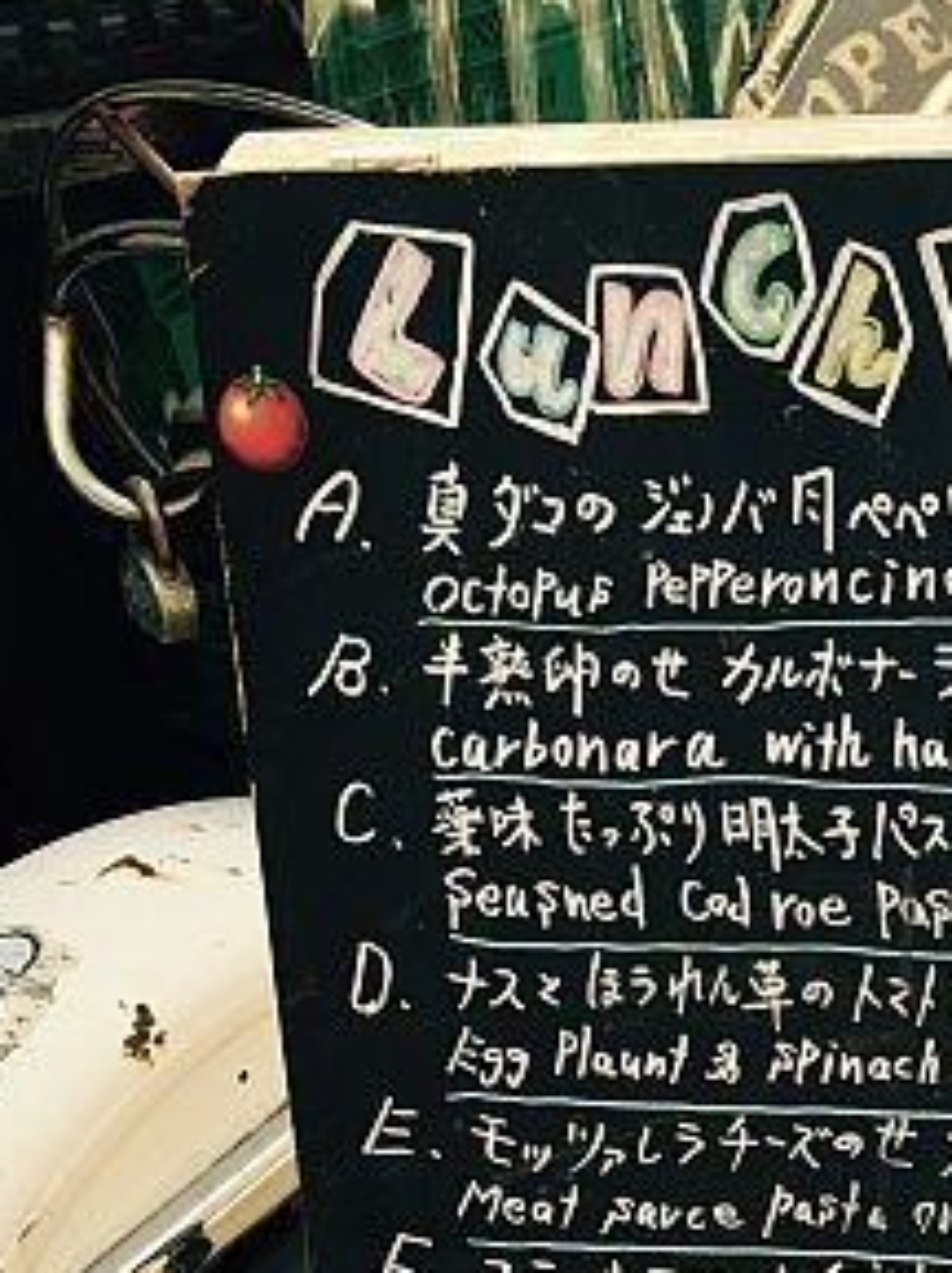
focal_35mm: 67
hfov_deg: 21.2
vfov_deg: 26.8
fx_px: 2462
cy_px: 1377
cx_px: 939
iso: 32
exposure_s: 1/542
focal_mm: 4.15
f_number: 2.2
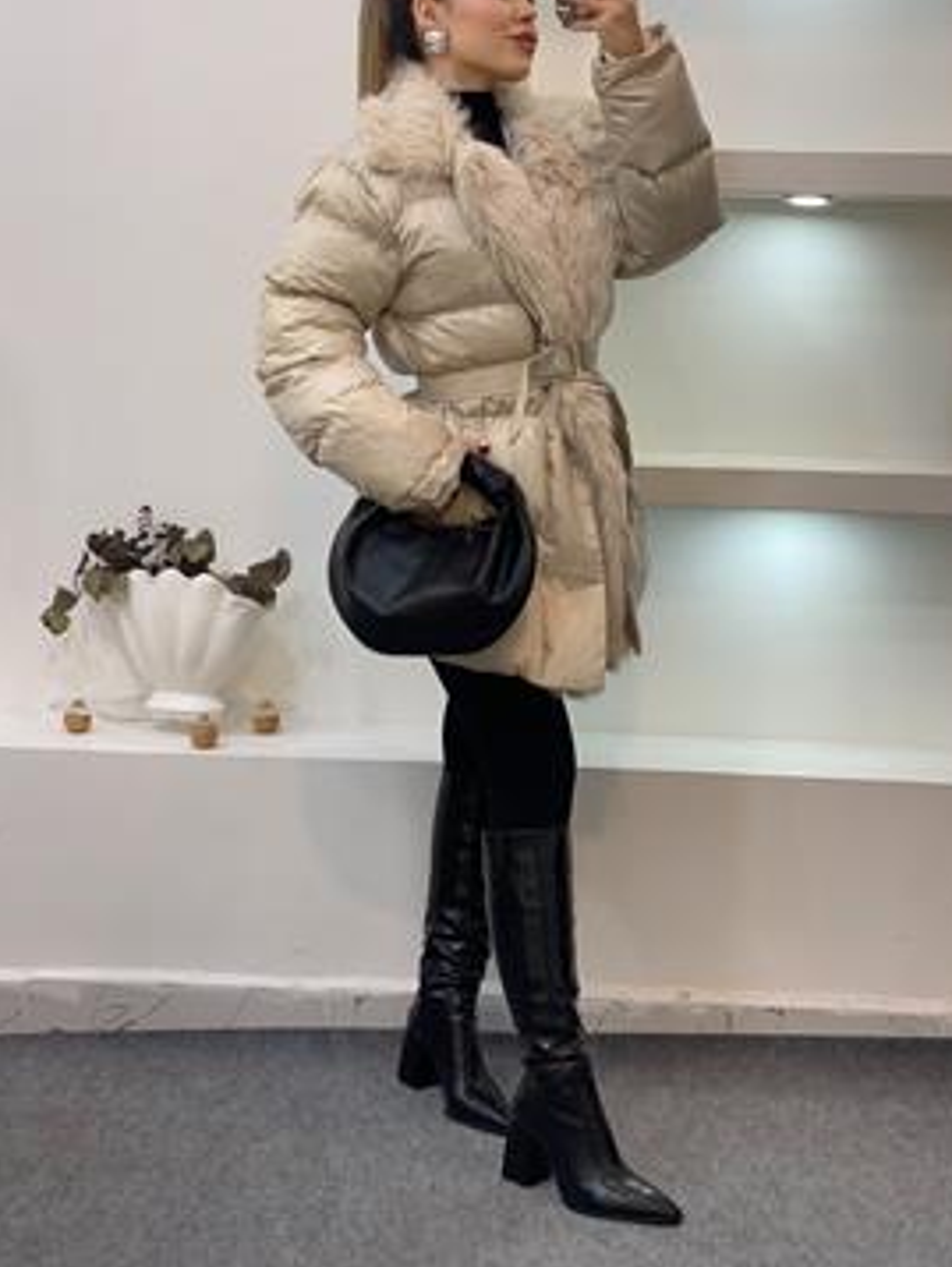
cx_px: 474
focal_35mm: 60
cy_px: 557
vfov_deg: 32.1
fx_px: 2198
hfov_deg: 24.4
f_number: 2
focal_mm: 6
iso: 80
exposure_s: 1/100
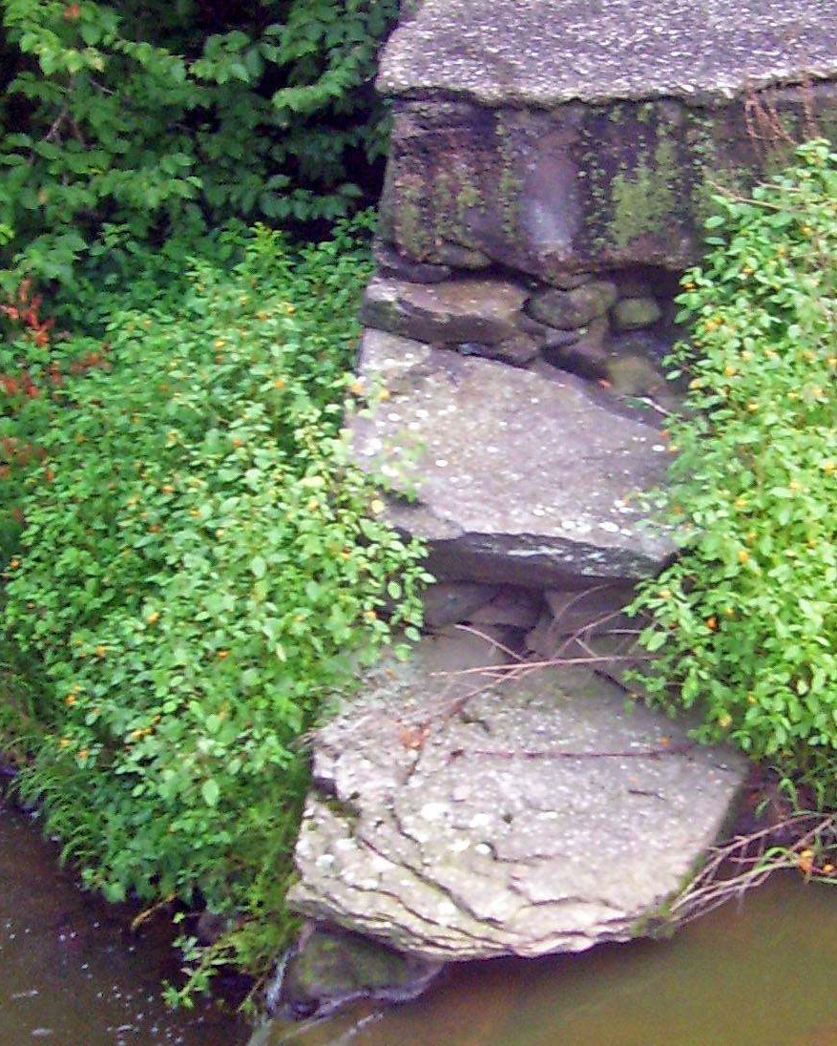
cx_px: 611
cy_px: 641
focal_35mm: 78
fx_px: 2415
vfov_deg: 24.4
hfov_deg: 19.5
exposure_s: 1/30
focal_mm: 5.6
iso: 100
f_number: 2.7
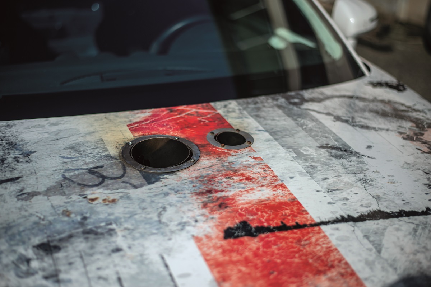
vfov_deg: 27.0
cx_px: 216
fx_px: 599
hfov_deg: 39.6
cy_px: 144
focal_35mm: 50
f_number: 1.8
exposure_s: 1/3200
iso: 200
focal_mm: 50
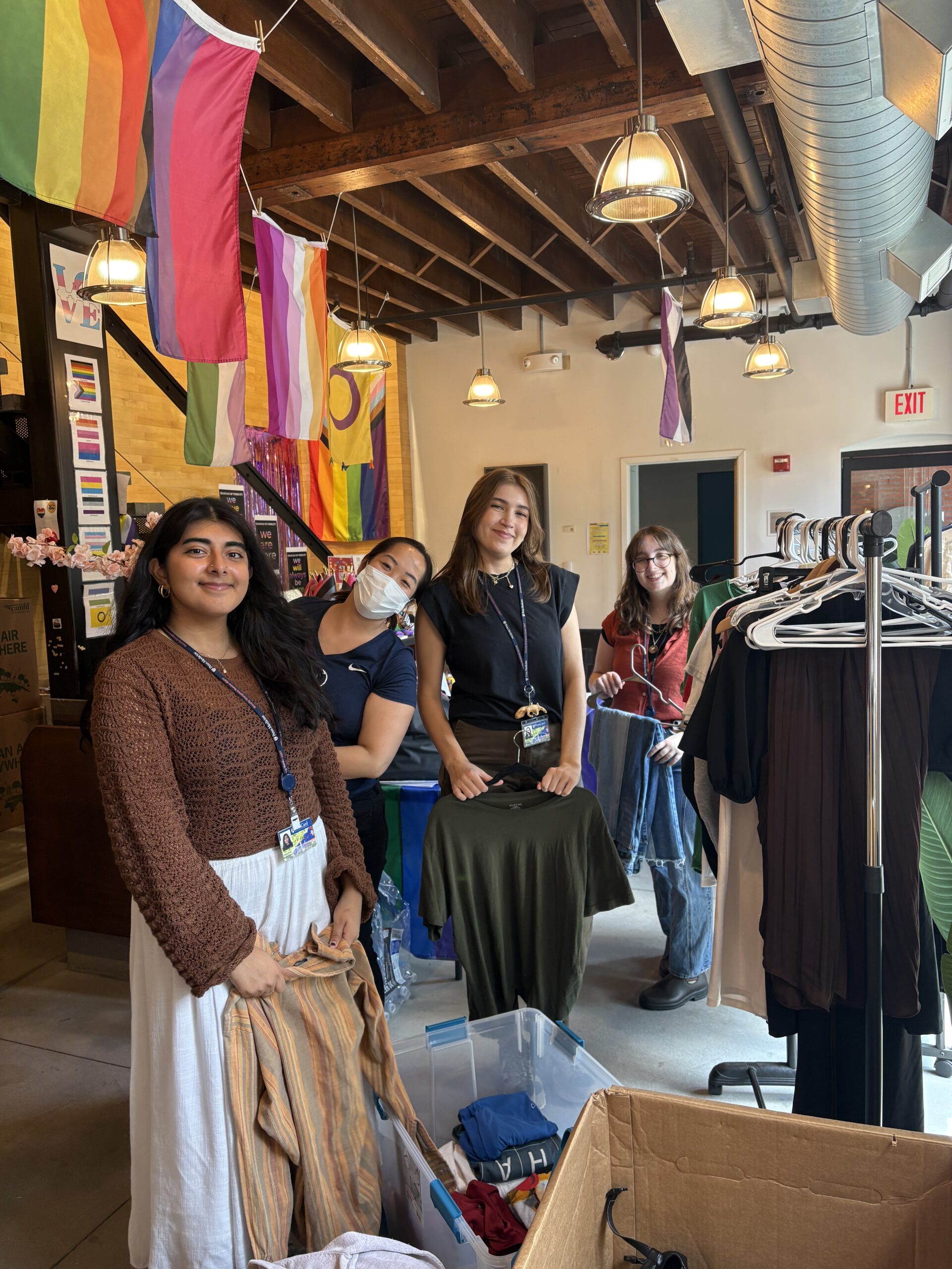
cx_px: 476
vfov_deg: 67.3
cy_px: 634
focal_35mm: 26
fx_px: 953
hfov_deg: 53.1
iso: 100
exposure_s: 1/60
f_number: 1.6
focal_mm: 5.96
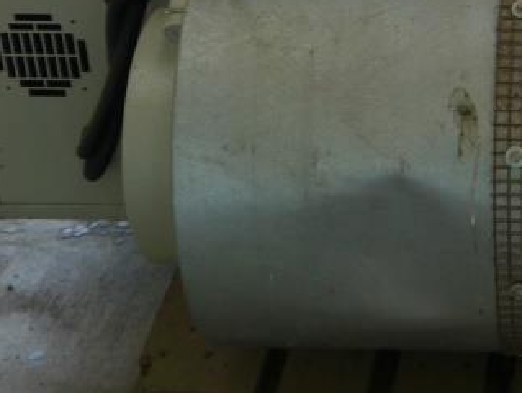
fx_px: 1646
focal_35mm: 109
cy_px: -47
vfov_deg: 13.3
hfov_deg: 17.3
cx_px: 597
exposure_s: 1/60
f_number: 4
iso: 320
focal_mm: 17
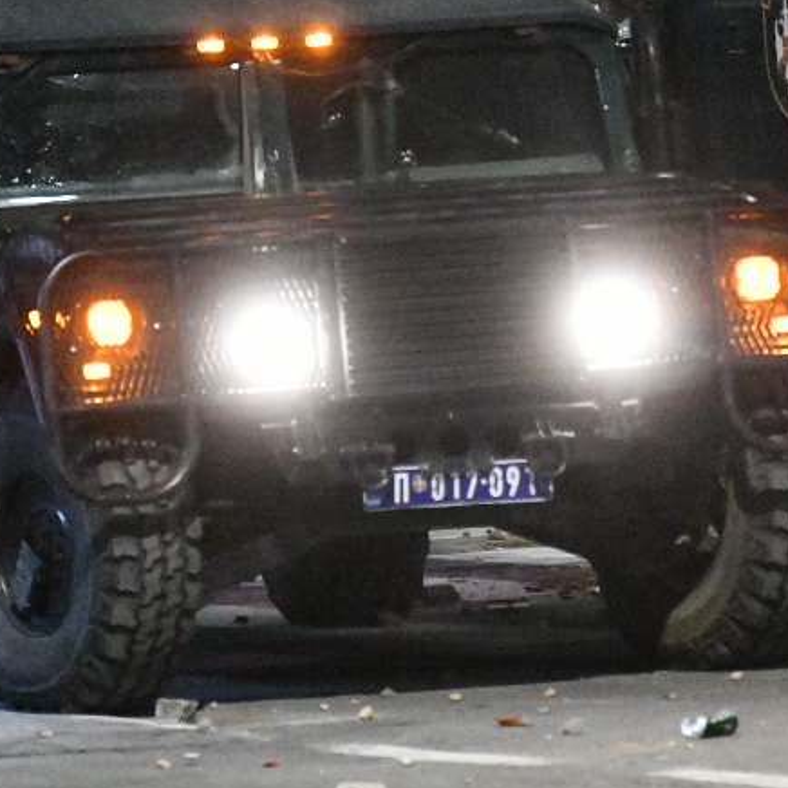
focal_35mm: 505
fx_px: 13006
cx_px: 830
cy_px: -18
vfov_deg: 3.5
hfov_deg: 3.5
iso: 16000
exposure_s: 1/160
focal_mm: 160
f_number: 3.2
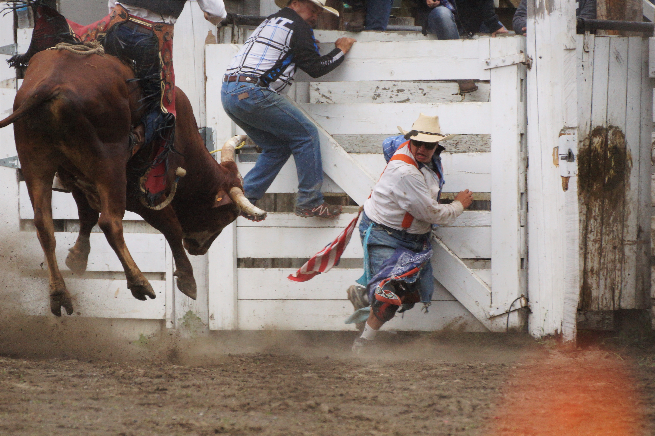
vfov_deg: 3.7
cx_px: 328
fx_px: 6822
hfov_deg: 5.5
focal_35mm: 375
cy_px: 218
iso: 1250
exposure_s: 1/1000
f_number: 5.6
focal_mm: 250
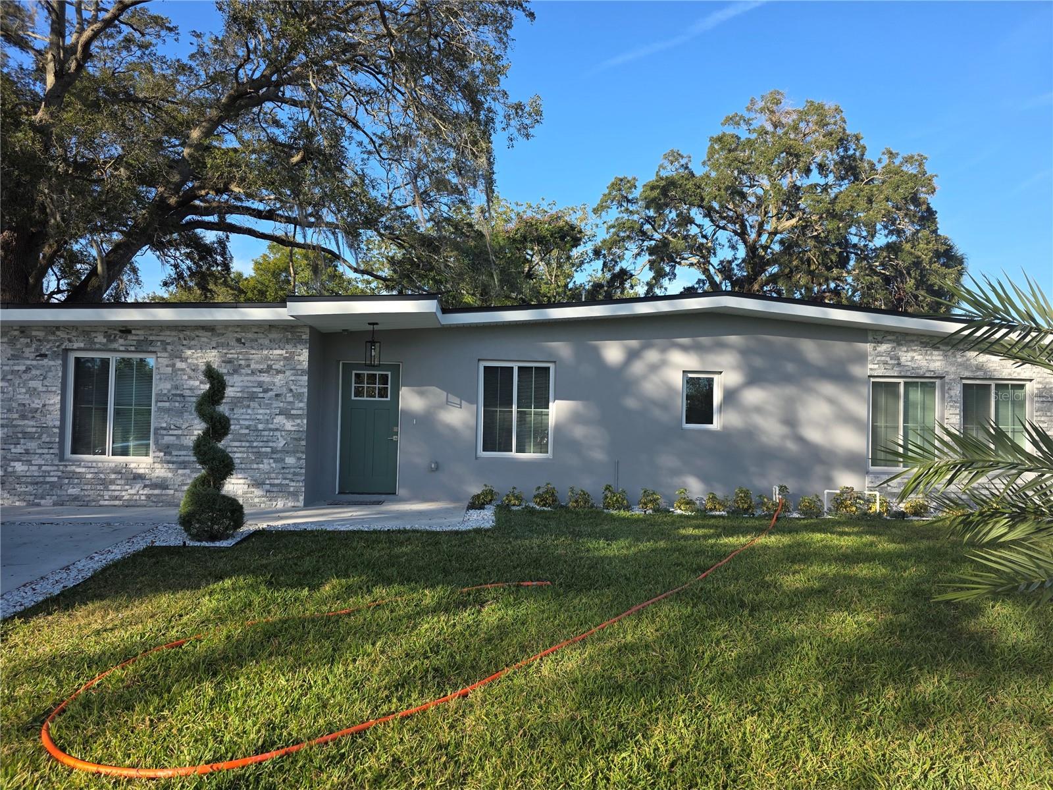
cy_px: 395
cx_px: 526
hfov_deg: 73.9
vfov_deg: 58.9
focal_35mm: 23
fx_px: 700
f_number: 1.7
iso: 80
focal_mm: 6.3
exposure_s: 1/2175
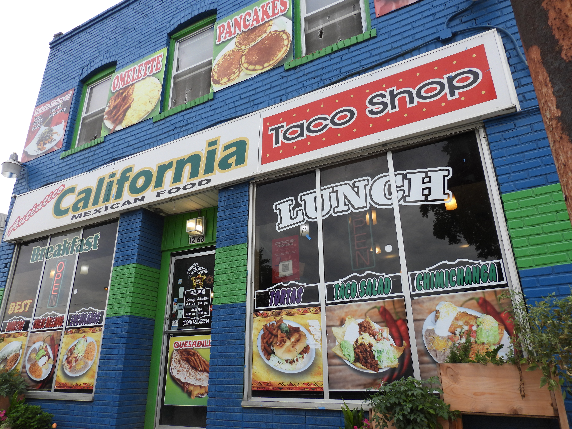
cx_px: 286
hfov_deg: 71.6
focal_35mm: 24
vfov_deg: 56.8
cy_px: 214
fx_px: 397
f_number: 2.8
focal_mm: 4.3
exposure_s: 1/400
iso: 100
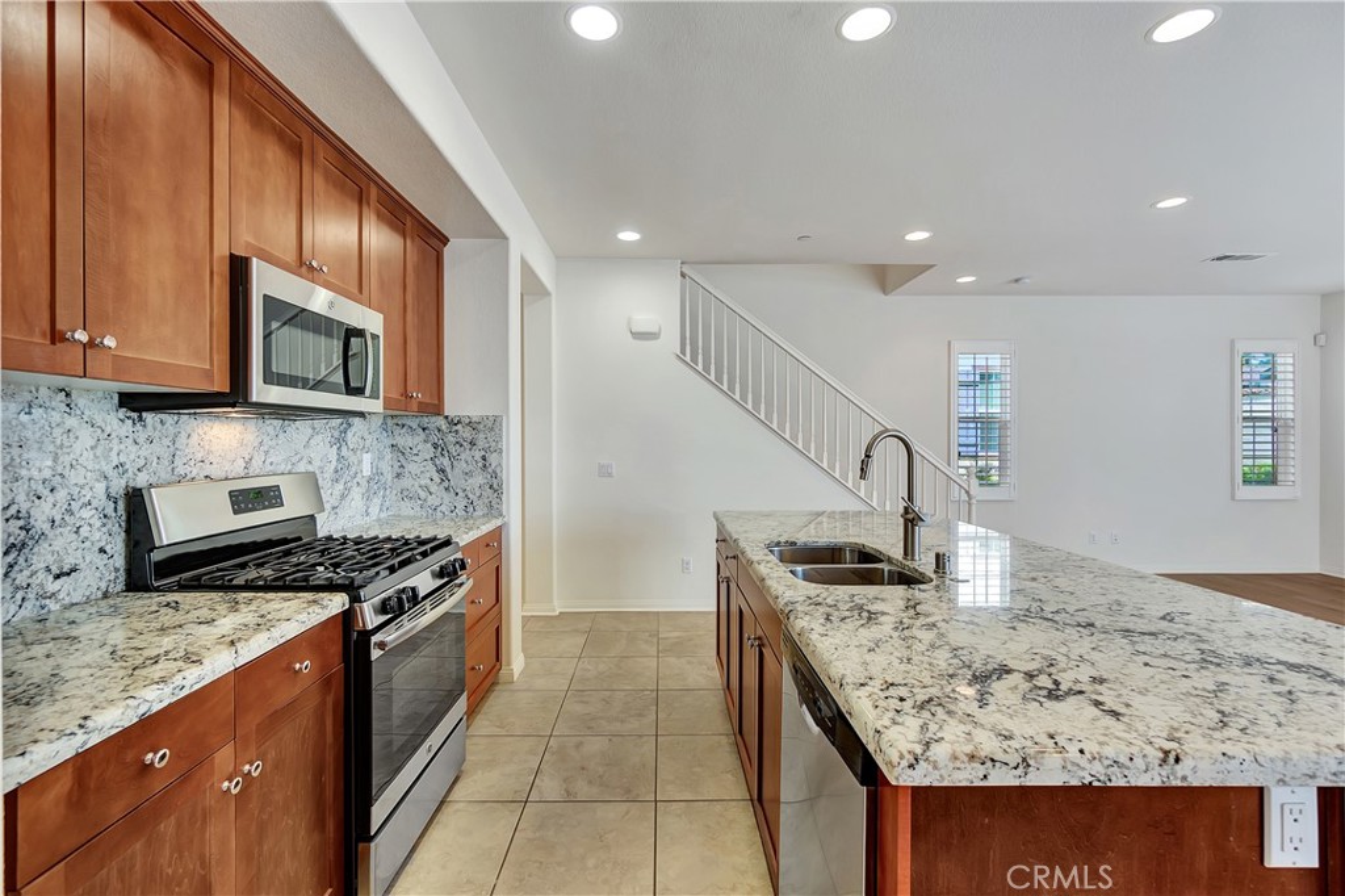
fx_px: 560
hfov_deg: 100.4
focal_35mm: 15
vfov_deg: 77.3
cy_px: 448
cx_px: 672
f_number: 5.6
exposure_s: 1/20
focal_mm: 10
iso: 100
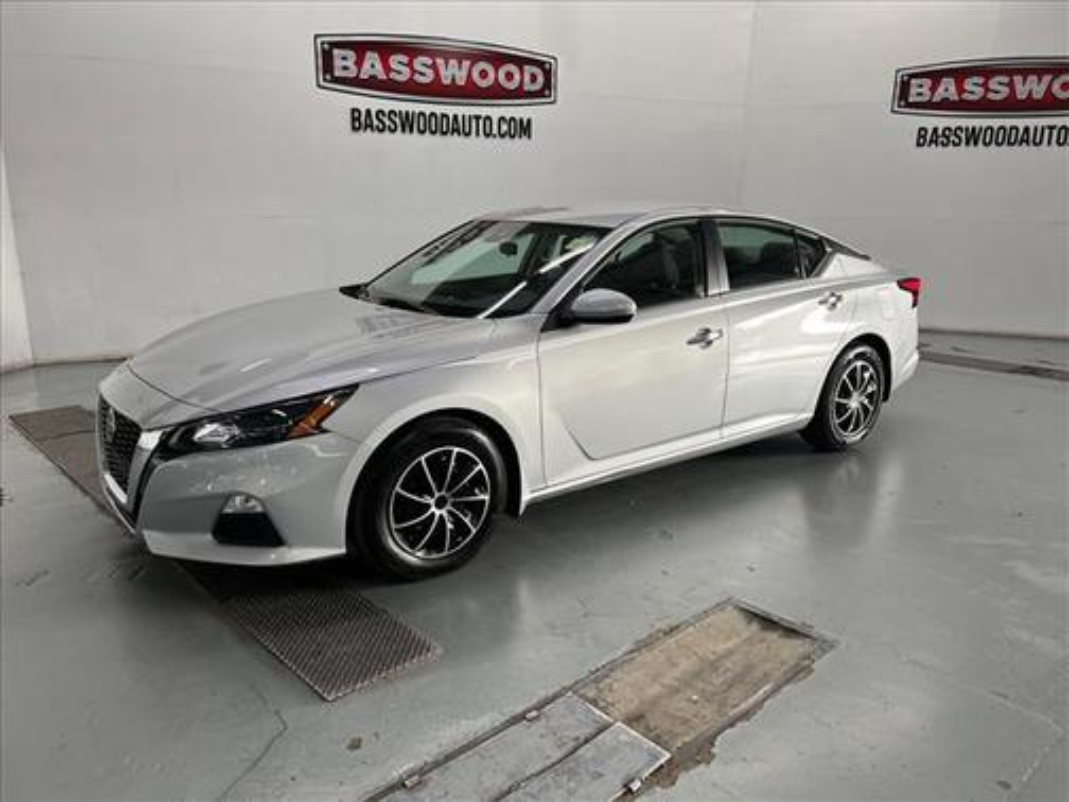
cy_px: 401
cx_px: 534
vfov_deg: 53.1
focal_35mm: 26
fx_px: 803
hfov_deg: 67.3
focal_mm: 5.7
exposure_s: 1/120
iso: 64
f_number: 1.5
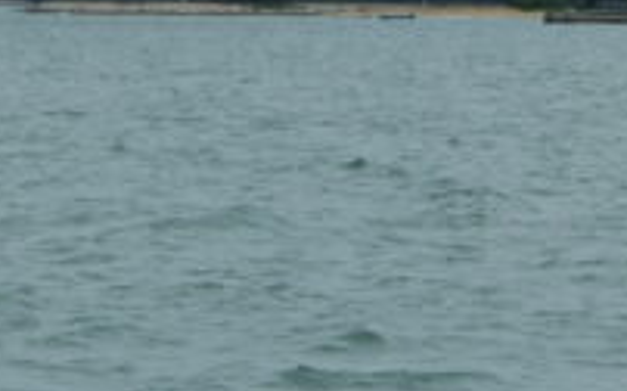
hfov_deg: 6.9
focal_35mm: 303
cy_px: -19
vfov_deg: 4.3
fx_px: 5175
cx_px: 298
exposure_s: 1/1600
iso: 100
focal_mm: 23.5
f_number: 4
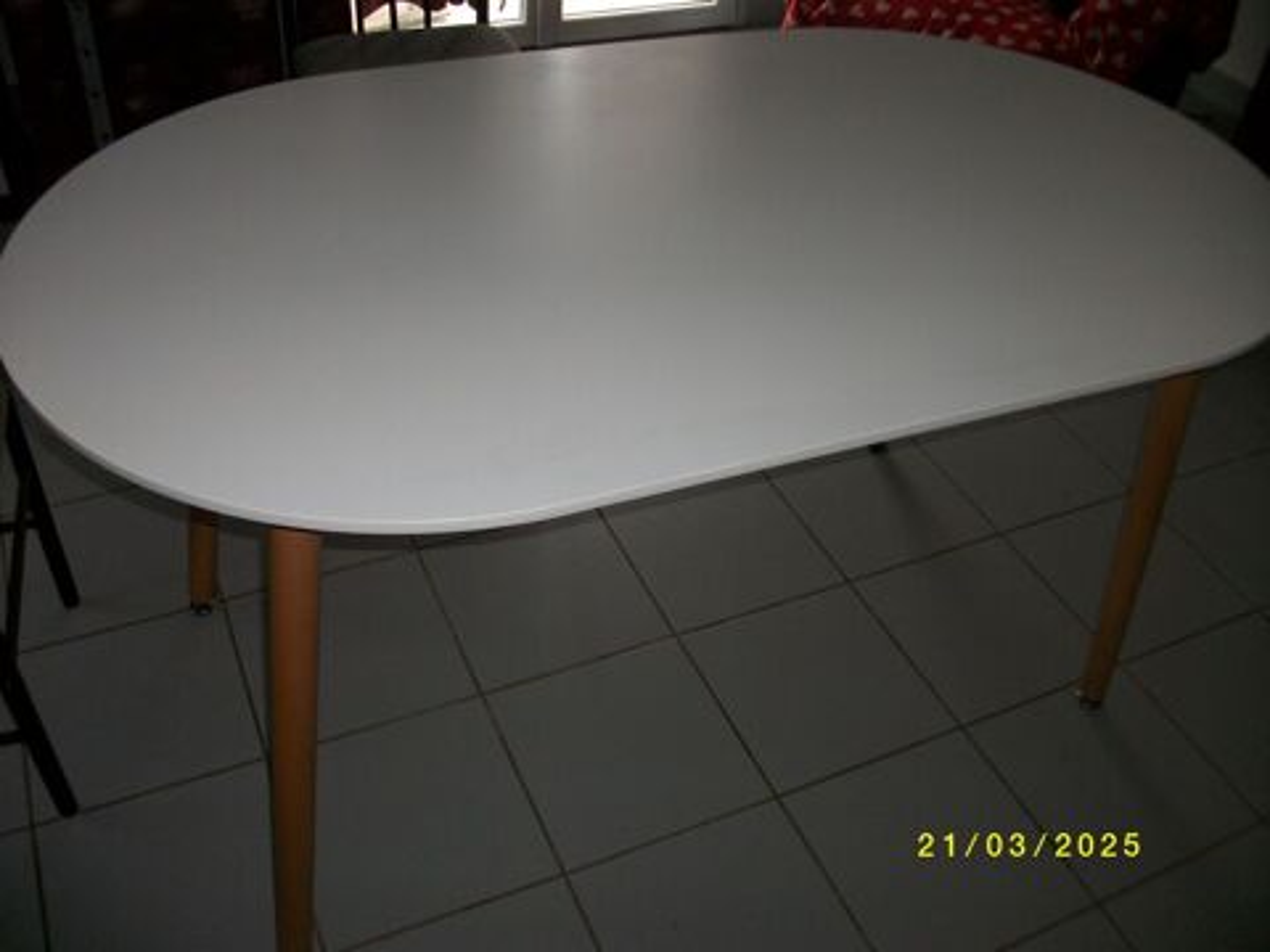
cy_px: 476
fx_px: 1137
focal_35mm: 31
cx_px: 635
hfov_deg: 58.4
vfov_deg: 45.4
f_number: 2.9
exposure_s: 1/40
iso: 150
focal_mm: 5.7
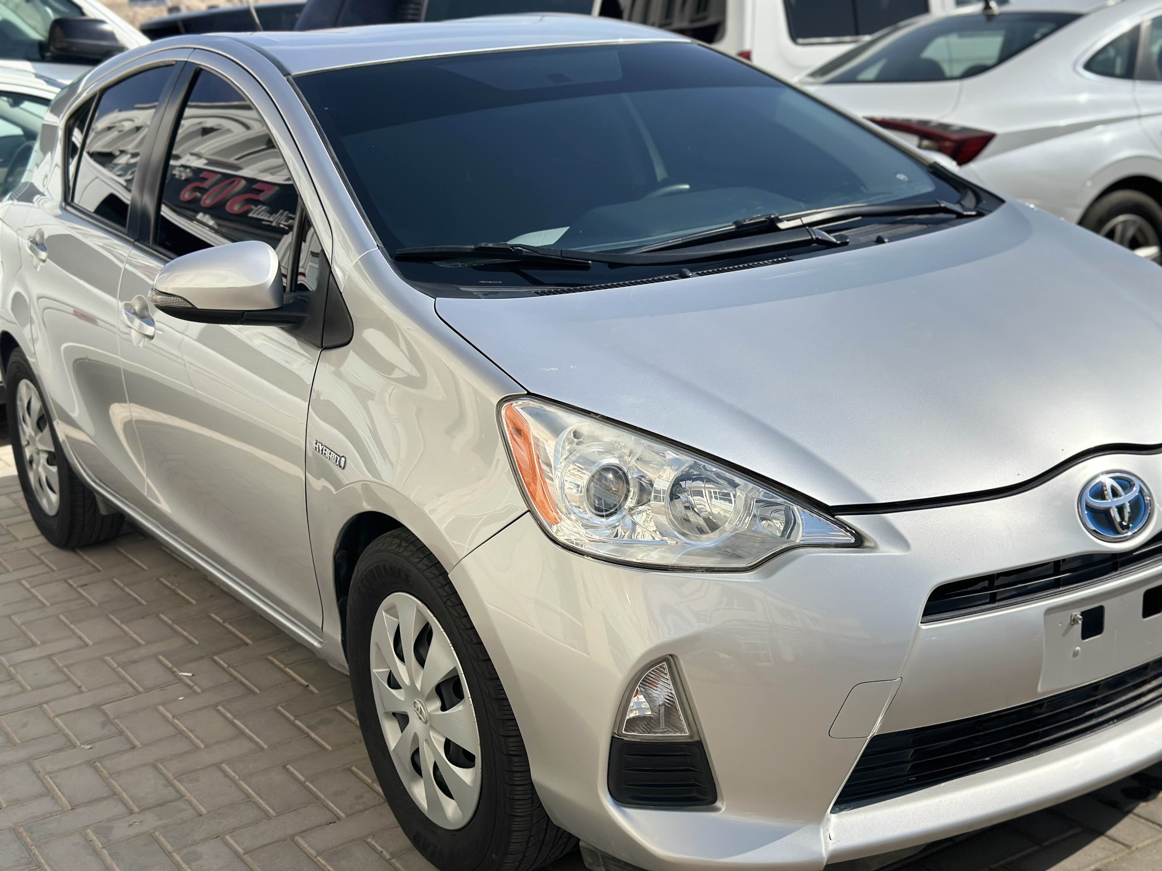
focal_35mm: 48
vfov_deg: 30.3
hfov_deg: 39.7
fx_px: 1611
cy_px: 436
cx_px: 581
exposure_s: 1/8929
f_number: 1.78
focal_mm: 6.86
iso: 100
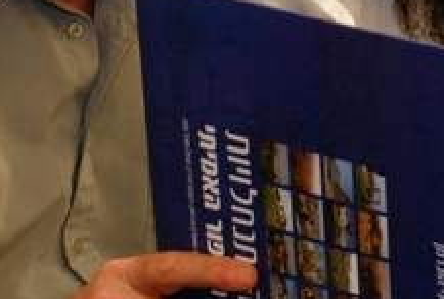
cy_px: 1
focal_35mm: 243
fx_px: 3005
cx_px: 319
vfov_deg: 5.7
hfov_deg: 8.4
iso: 500
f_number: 4.8
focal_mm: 44
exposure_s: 1/40
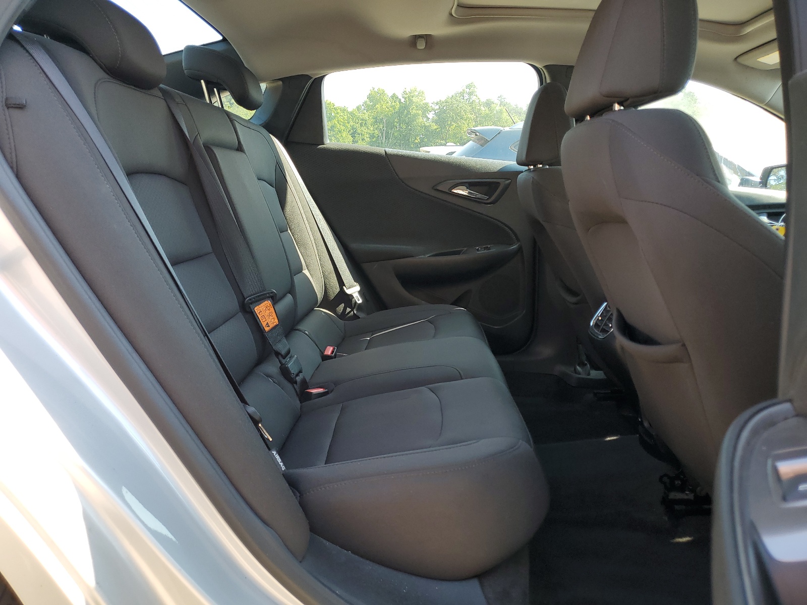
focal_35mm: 26
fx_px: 606
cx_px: 404
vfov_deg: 53.1
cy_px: 302
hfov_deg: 67.3
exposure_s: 1/294
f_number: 1.5
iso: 50
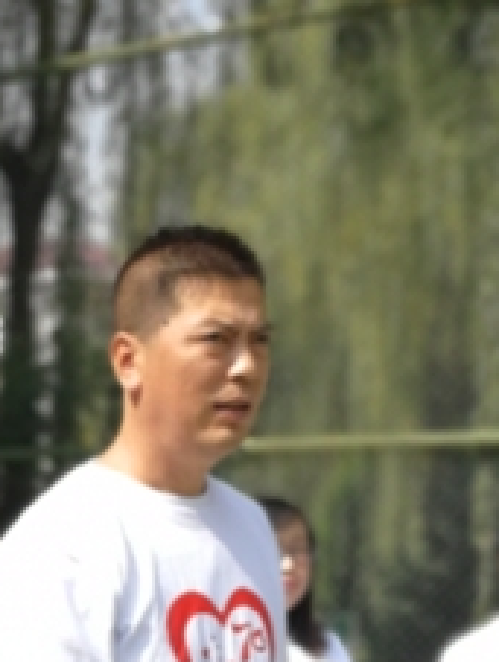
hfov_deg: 14.7
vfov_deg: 19.8
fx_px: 1821
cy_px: 712
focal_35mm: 95
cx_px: -213
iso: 50
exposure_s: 1/694
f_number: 4
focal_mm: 3.95
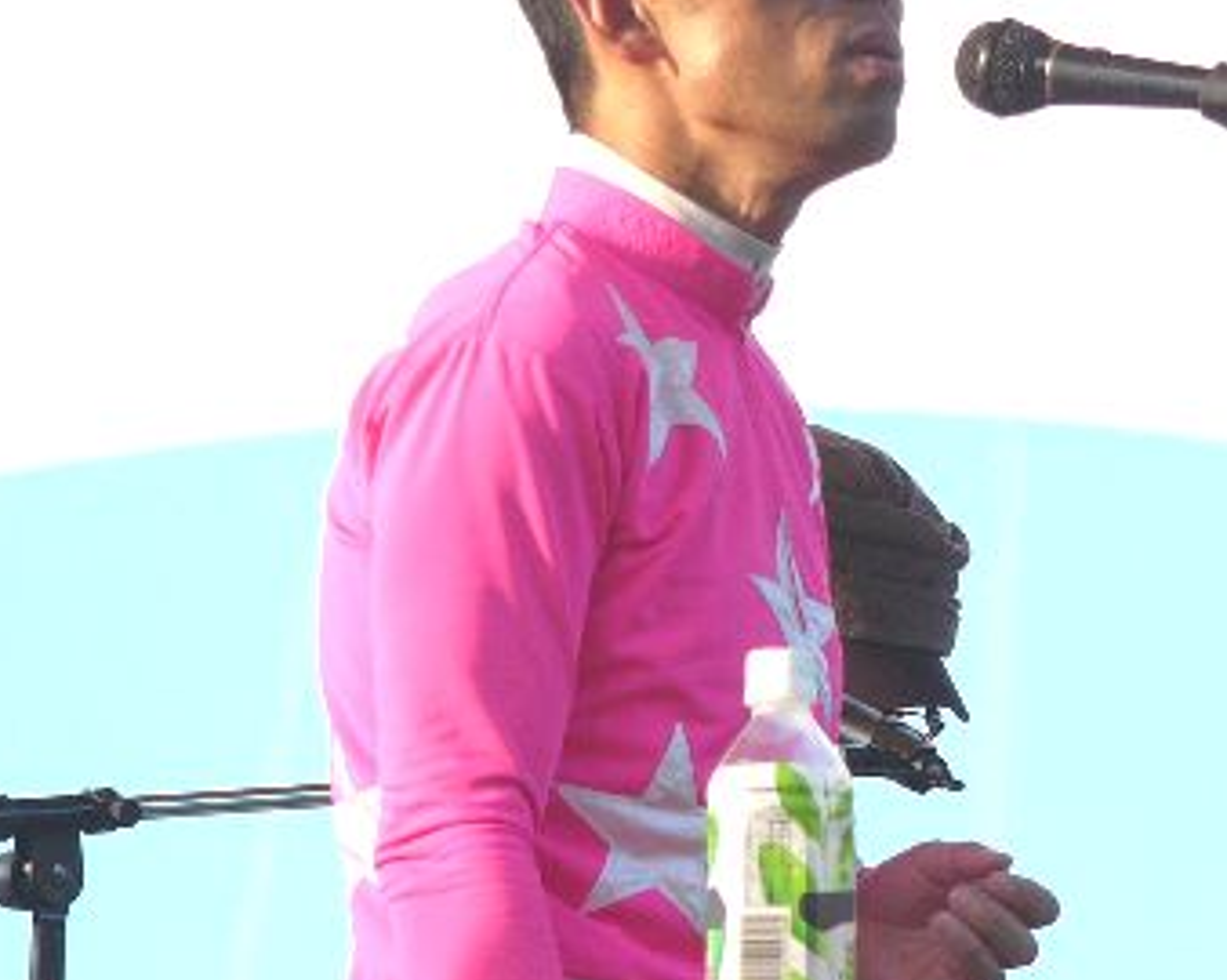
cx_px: 911
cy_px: 457
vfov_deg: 4.5
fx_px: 12558
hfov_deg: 5.6
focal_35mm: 346
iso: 50
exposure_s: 1/100
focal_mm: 31.1
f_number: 4
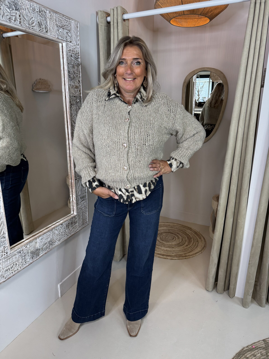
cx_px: 134
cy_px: 180
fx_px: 249
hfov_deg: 56.8
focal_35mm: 24
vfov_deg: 71.6
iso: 125
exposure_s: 1/100
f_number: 1.78
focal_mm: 6.76
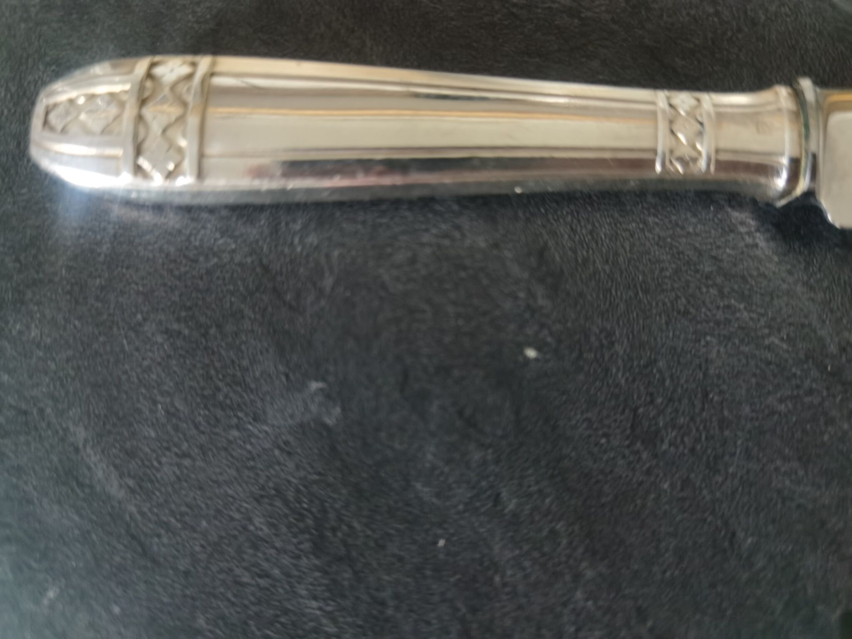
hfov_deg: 73.9
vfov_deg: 58.9
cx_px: 426
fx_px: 566
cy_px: 320
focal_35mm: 23
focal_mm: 6.71
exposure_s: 1/33.3
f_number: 1.9
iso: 227
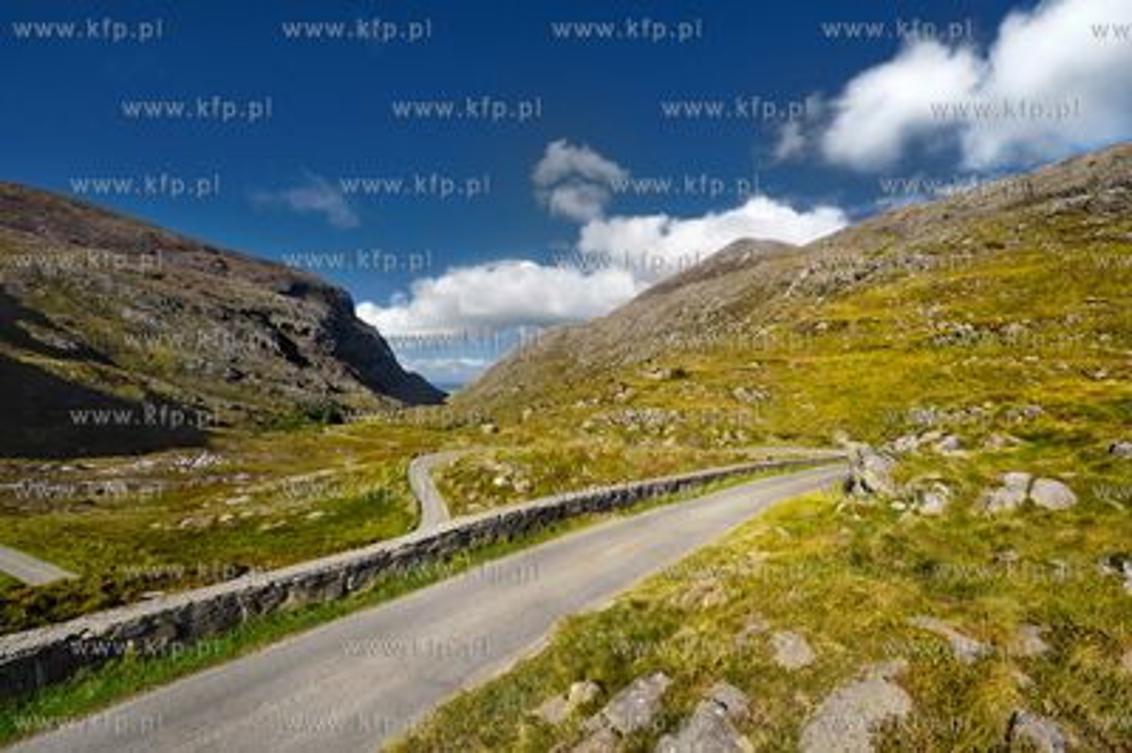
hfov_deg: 104.3
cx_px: 566
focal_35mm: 14
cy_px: 376
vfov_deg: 81.1
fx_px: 440
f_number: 9
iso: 200
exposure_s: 1/400
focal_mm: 14
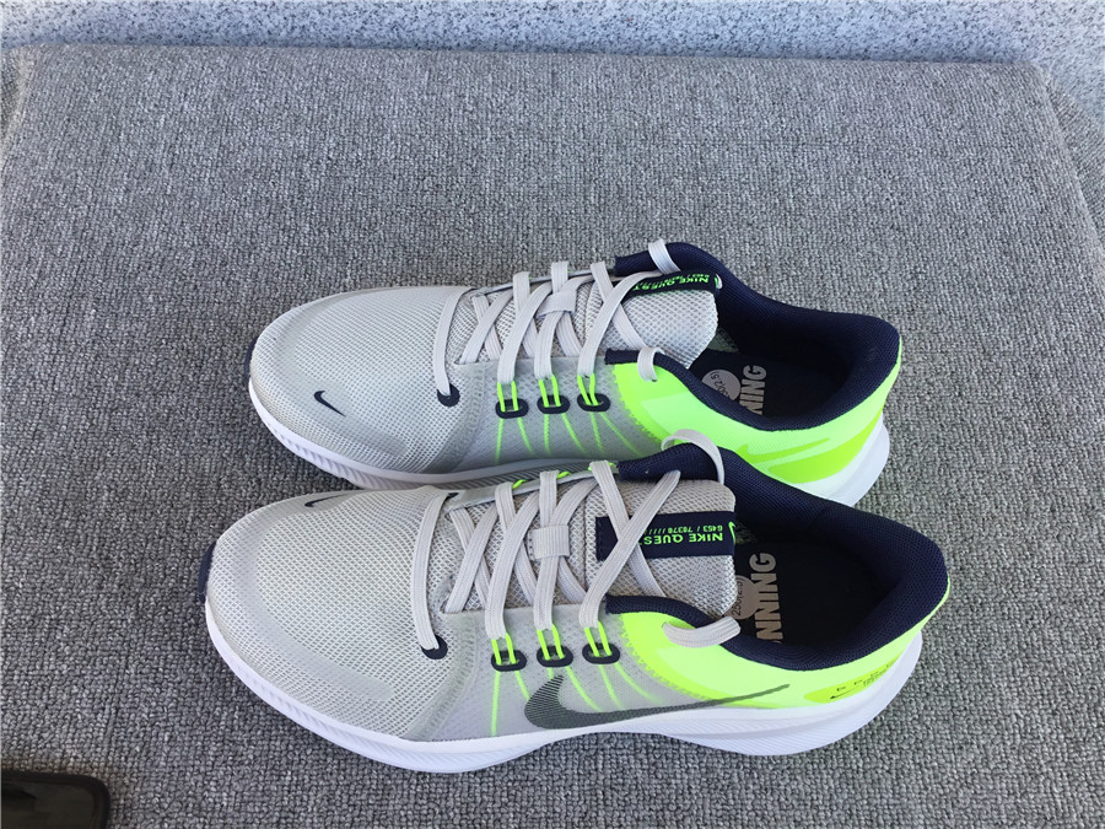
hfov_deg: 58.4
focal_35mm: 31
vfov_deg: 45.4
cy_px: 414
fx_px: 990
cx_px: 552
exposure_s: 1/197
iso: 25
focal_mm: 3.3
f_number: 2.4
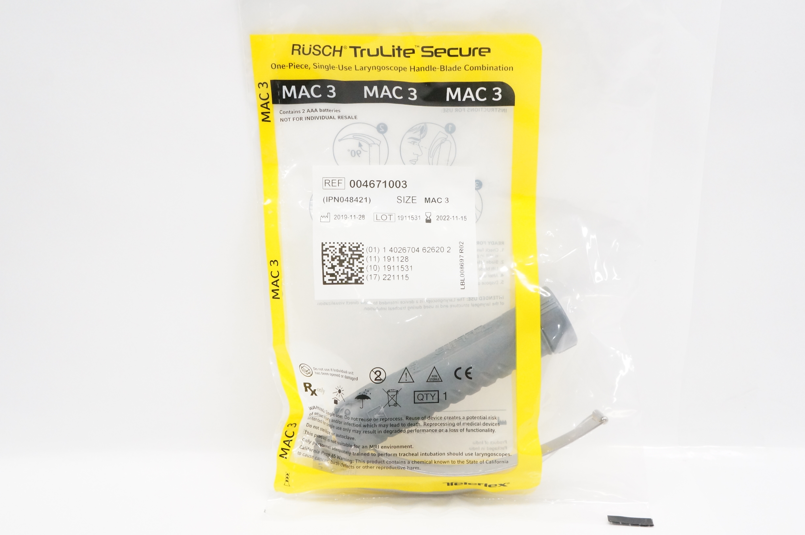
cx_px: 402
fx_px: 804
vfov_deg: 36.8
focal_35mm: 36
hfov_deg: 53.2
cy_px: 268
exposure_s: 1/200
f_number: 8
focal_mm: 24
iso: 3200
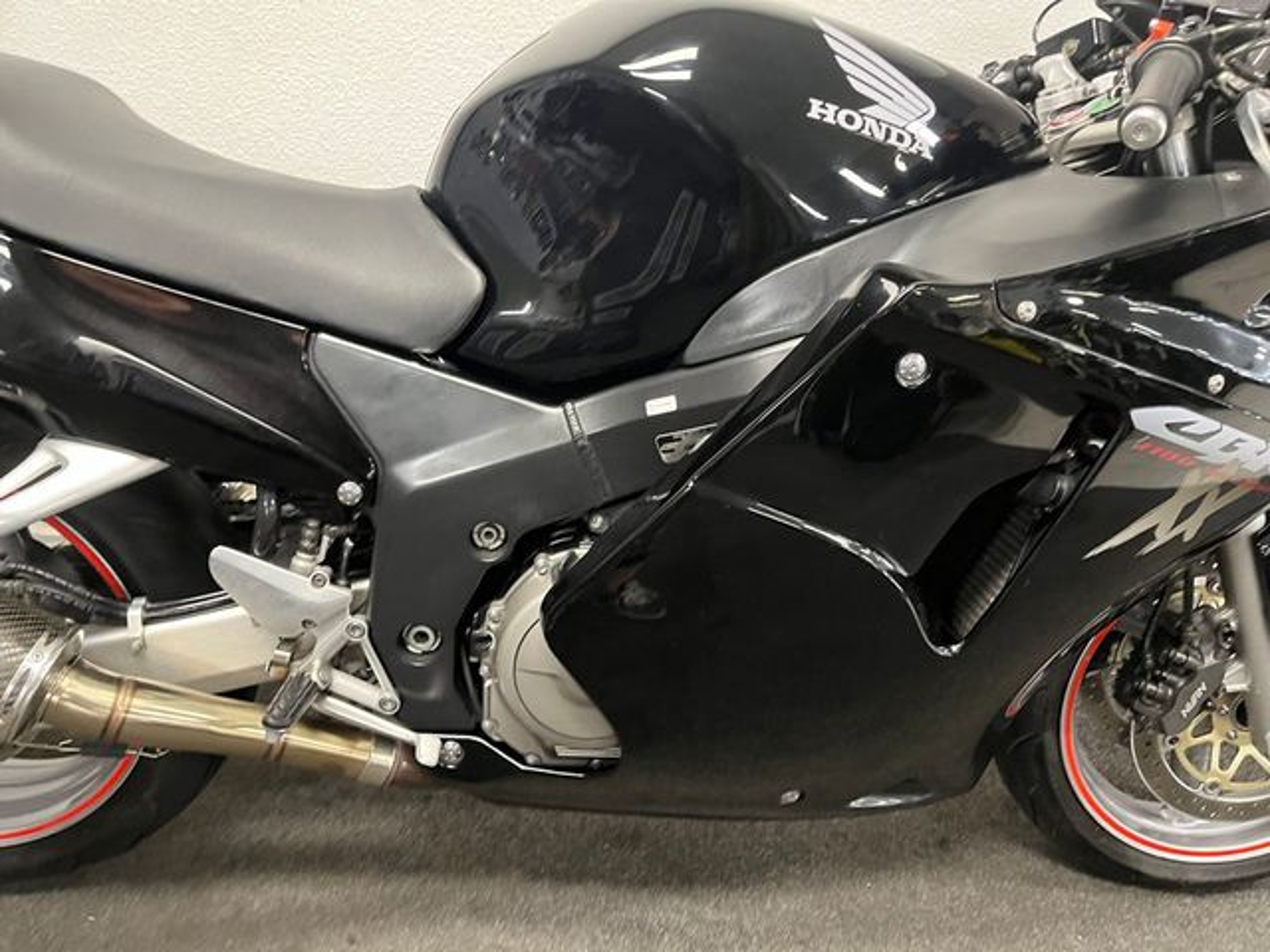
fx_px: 954
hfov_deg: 67.3
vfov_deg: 53.1
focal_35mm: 26
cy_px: 476
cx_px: 635
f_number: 1.6
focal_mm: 5.1
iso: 400
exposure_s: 1/33
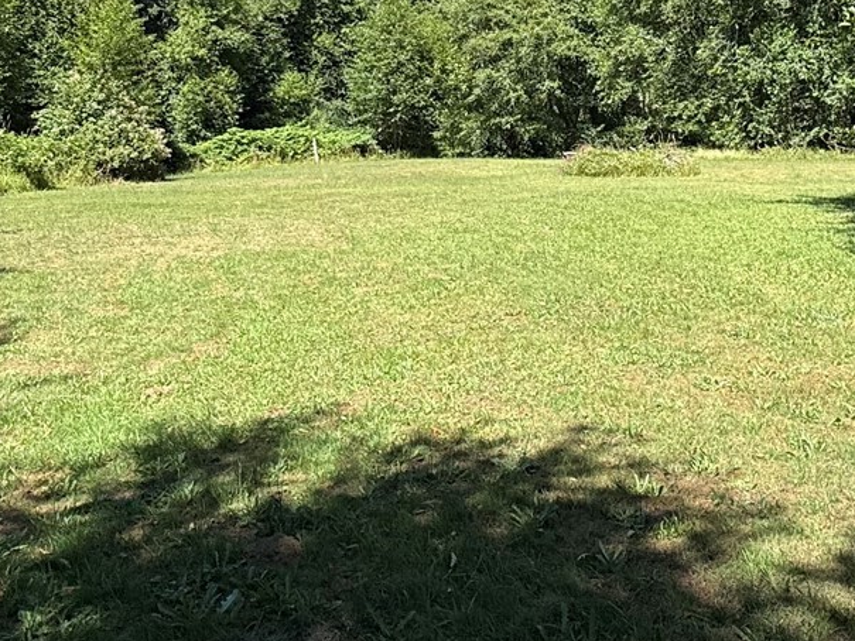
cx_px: 557
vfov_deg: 36.0
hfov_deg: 49.4
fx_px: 914
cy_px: 48
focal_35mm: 37
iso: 50
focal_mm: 2.22
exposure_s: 1/751
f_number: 2.2
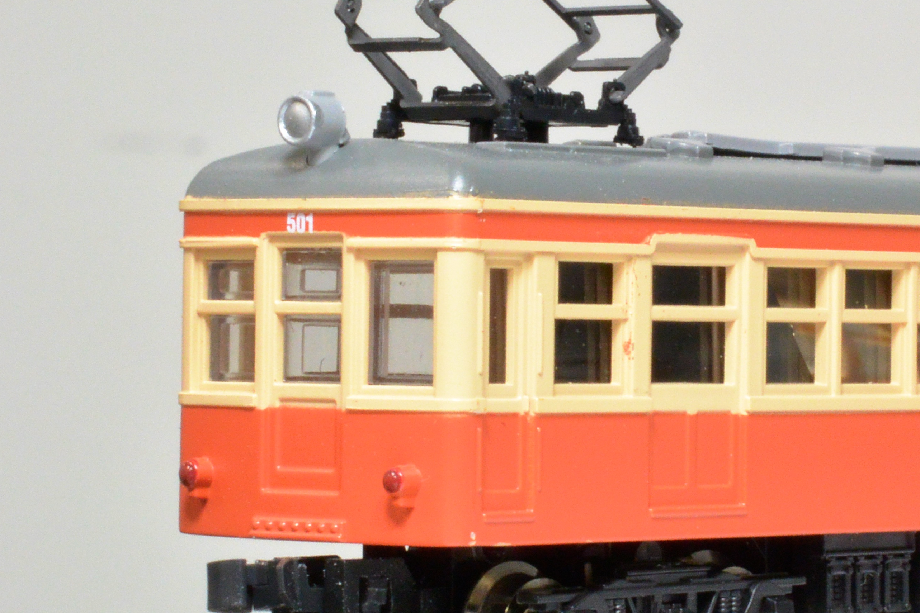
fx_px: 4957
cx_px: 704
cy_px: 345
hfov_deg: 10.6
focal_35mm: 194
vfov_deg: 7.1
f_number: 25
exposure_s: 1/4
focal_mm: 40
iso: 800
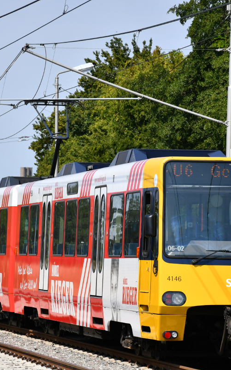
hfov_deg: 5.4
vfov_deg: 8.7
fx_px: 2428
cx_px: 110
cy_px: 185
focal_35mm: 241
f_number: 7.1
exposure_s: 1/2000
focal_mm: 105
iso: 400
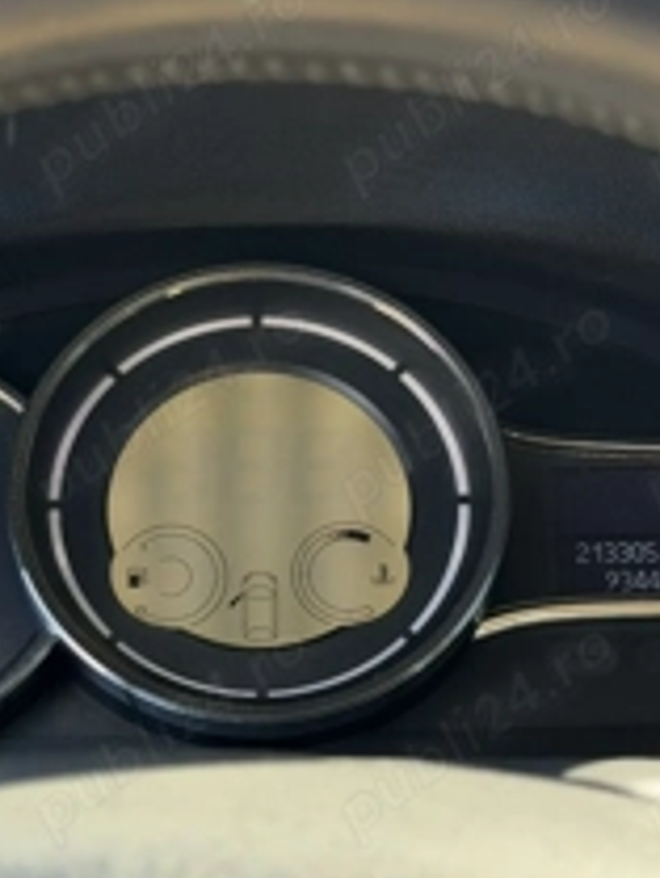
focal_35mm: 92
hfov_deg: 16.1
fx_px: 2336
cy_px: 471
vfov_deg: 21.3
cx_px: 298
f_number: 1.78
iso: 80
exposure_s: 1/180
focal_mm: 6.76
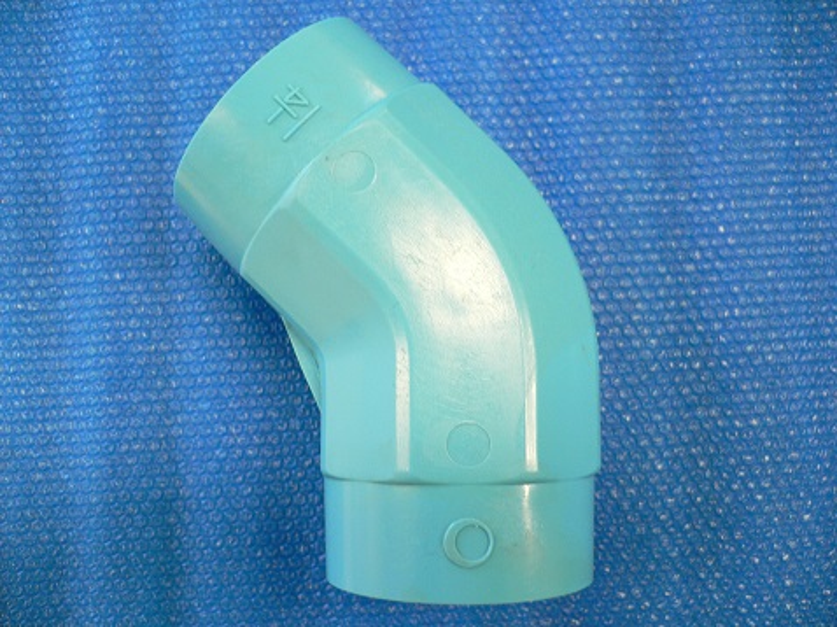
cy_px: 314
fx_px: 846
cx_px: 418
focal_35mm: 35
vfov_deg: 40.7
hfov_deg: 52.6
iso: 100
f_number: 2.8
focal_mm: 5.8
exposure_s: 1/20
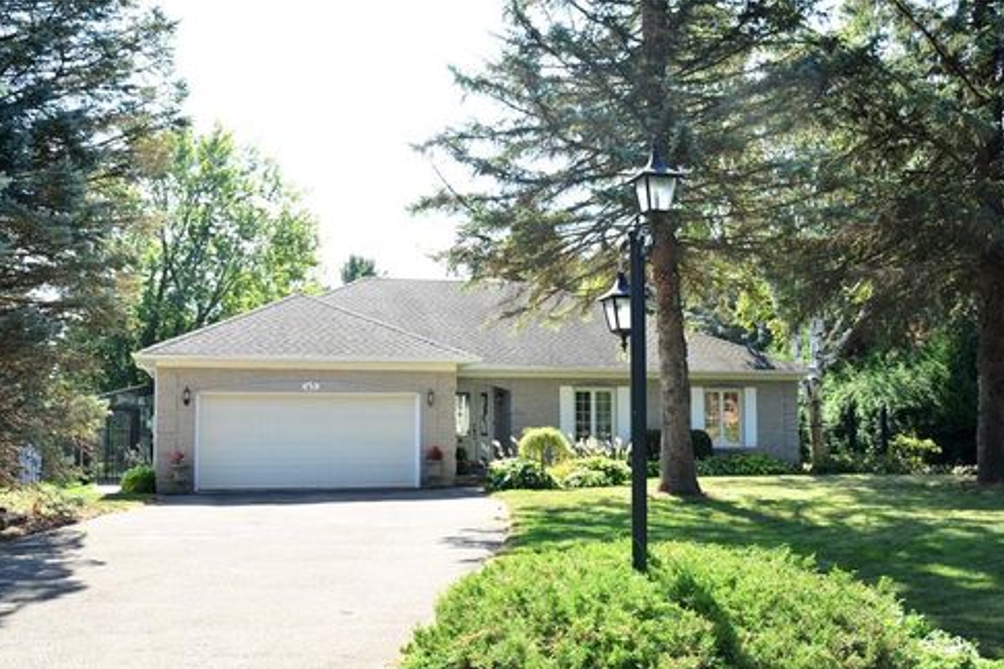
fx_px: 1032
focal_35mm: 37
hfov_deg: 51.9
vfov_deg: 35.9
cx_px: 502
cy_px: 342
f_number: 8
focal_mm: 24
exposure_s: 1/160
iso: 200
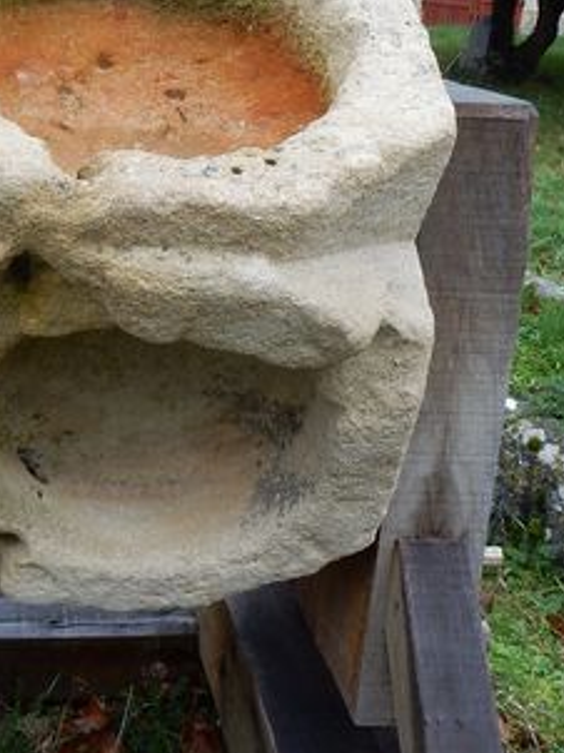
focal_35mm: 58
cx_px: 156
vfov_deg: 33.0
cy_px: 269
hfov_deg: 25.0
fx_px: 1262
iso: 160
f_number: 3.7
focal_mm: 4.5
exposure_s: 1/30
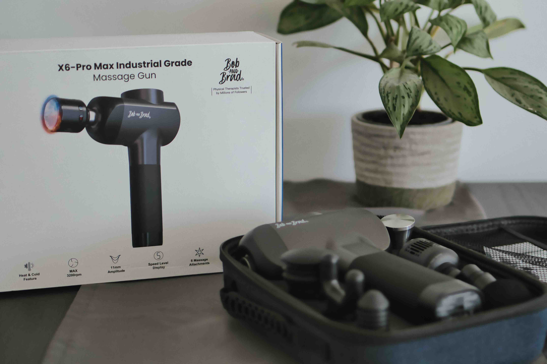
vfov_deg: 19.4
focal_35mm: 70
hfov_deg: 28.9
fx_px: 1063
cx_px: 274
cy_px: 182
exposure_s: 1/80
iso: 360
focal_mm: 35
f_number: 1.8
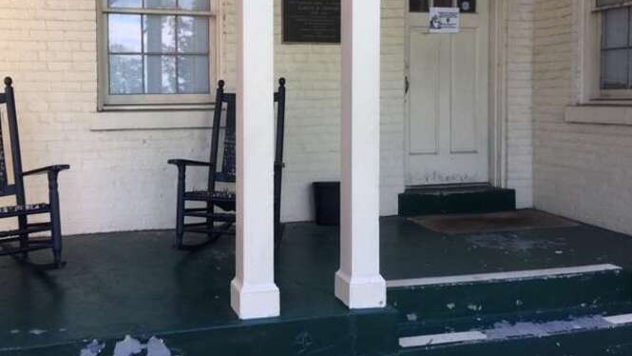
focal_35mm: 38
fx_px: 637
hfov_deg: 52.5
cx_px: 259
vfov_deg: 31.0
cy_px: 122
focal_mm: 4.15
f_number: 2.2
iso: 32
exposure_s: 1/120
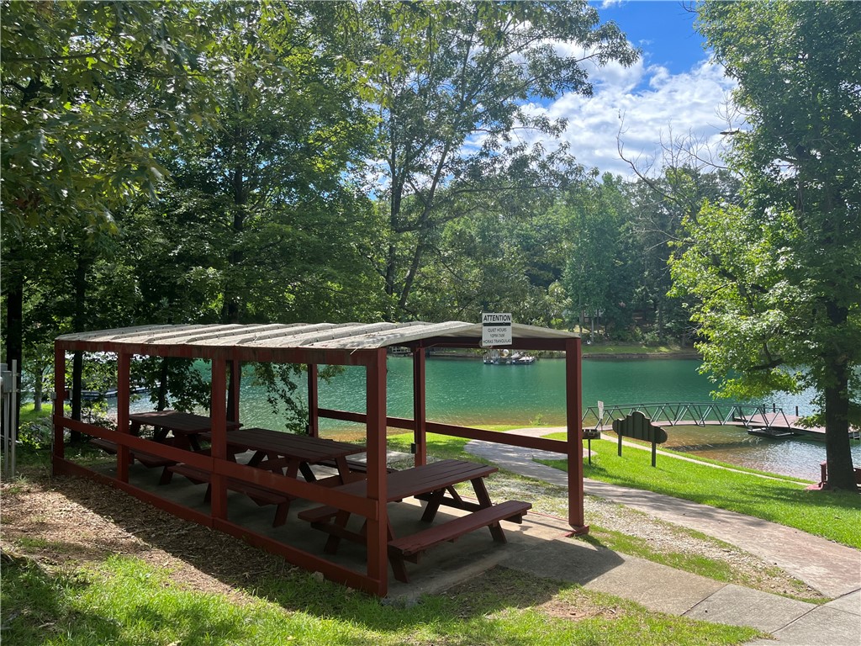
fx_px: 647
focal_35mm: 26
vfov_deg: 53.1
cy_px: 323
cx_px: 430
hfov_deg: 67.3
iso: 50
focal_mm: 5.1
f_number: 1.6
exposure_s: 1/1309
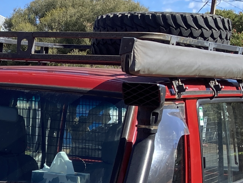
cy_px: 337
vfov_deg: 12.5
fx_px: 751
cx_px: -76
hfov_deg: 17.2
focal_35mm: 107
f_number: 1.8
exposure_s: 1/827
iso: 20
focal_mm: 3.99
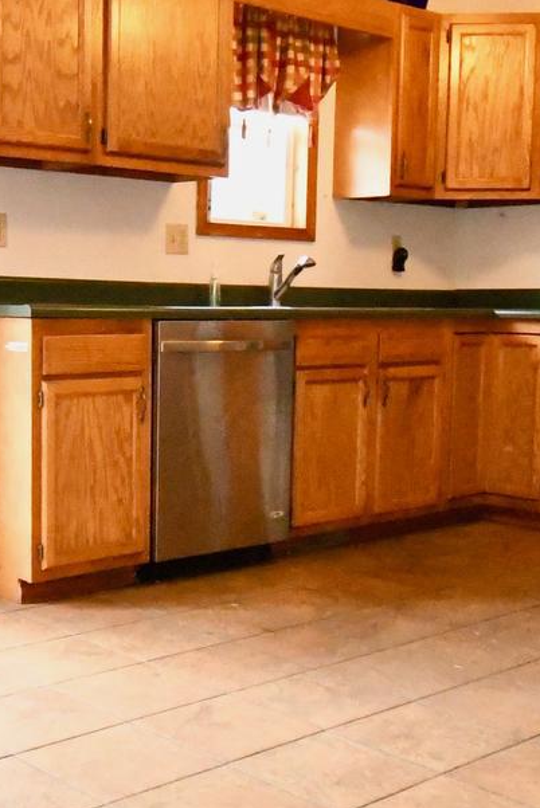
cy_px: 419
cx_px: 156
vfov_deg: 38.9
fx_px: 1146
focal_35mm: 51
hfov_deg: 26.3
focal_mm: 10
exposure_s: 1/250
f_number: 4.5
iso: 16000
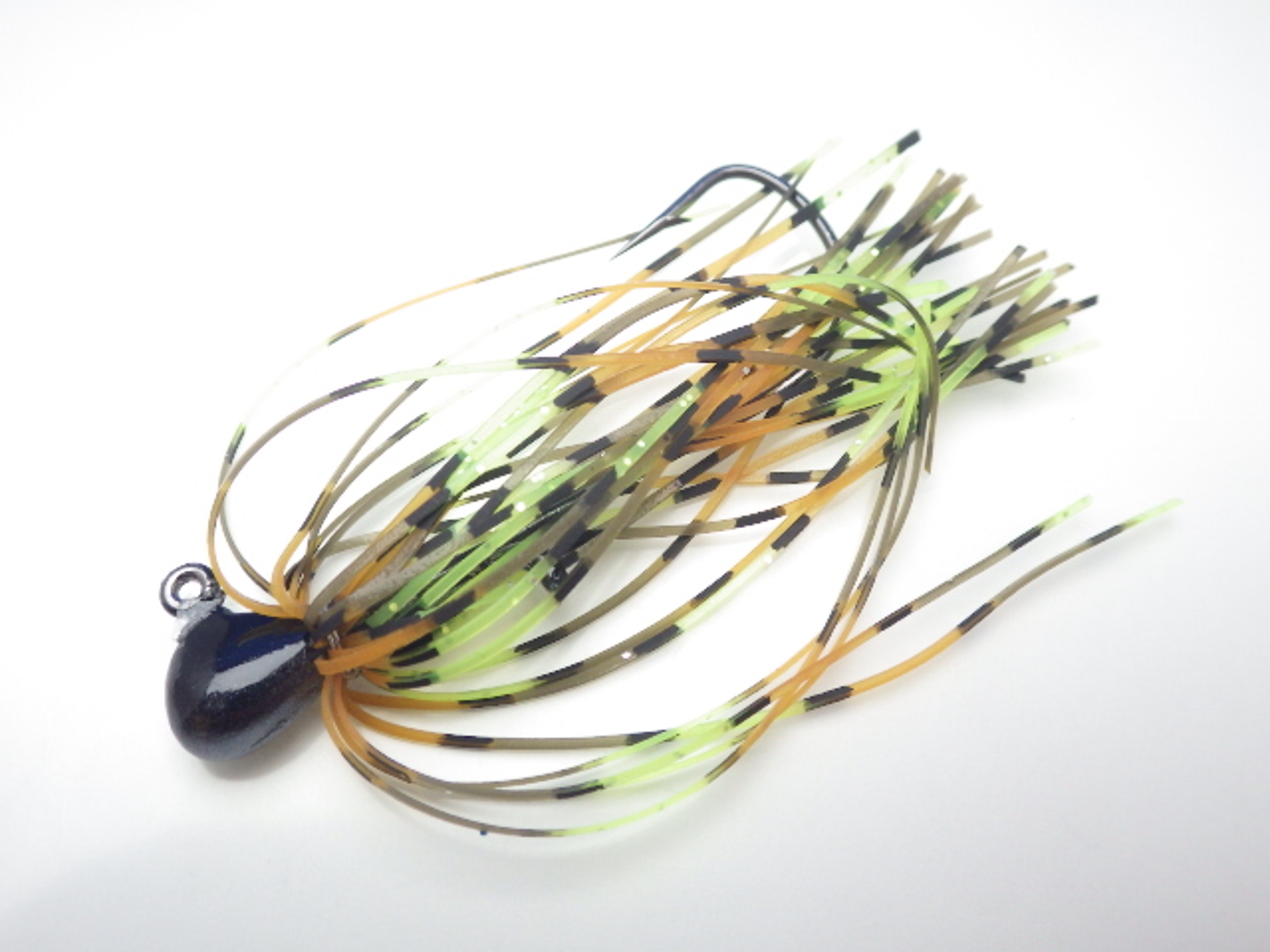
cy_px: 476
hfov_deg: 58.4
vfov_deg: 45.4
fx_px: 1137
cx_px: 635
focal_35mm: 31
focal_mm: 5.5
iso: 320
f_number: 3.1
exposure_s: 1/45
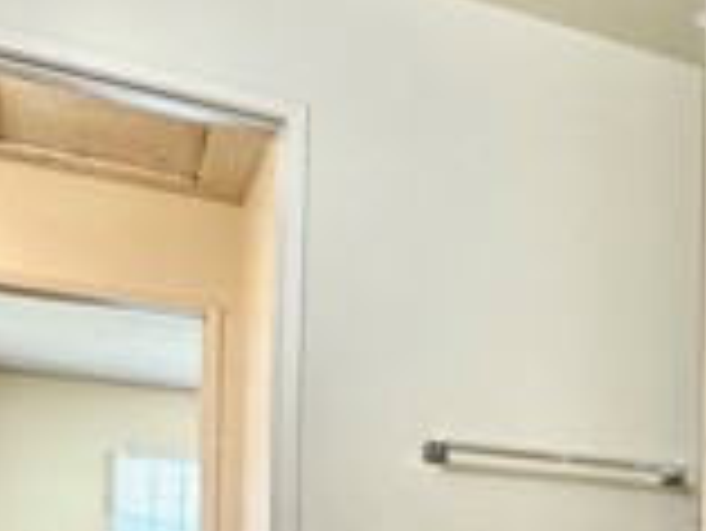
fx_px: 1163
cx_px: 922
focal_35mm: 57
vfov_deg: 23.1
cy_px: 675
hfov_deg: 27.9
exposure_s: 1/60
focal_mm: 2.22
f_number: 2.2
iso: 160
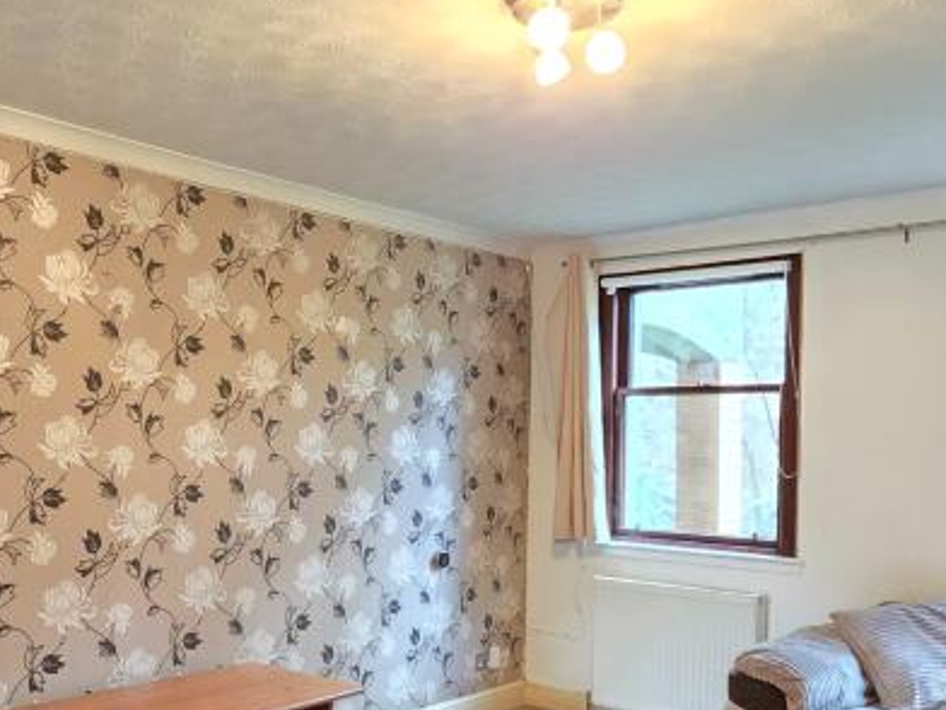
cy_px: 449
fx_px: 929
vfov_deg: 41.5
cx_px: 439
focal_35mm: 34
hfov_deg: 53.9
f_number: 2.2
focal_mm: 2.2
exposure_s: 1/50
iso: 1600
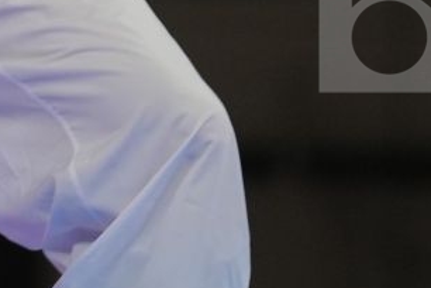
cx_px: -504
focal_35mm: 1176
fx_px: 14078
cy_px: -538
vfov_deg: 1.2
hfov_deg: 1.7
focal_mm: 200
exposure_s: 1/1000
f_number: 2.8
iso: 500
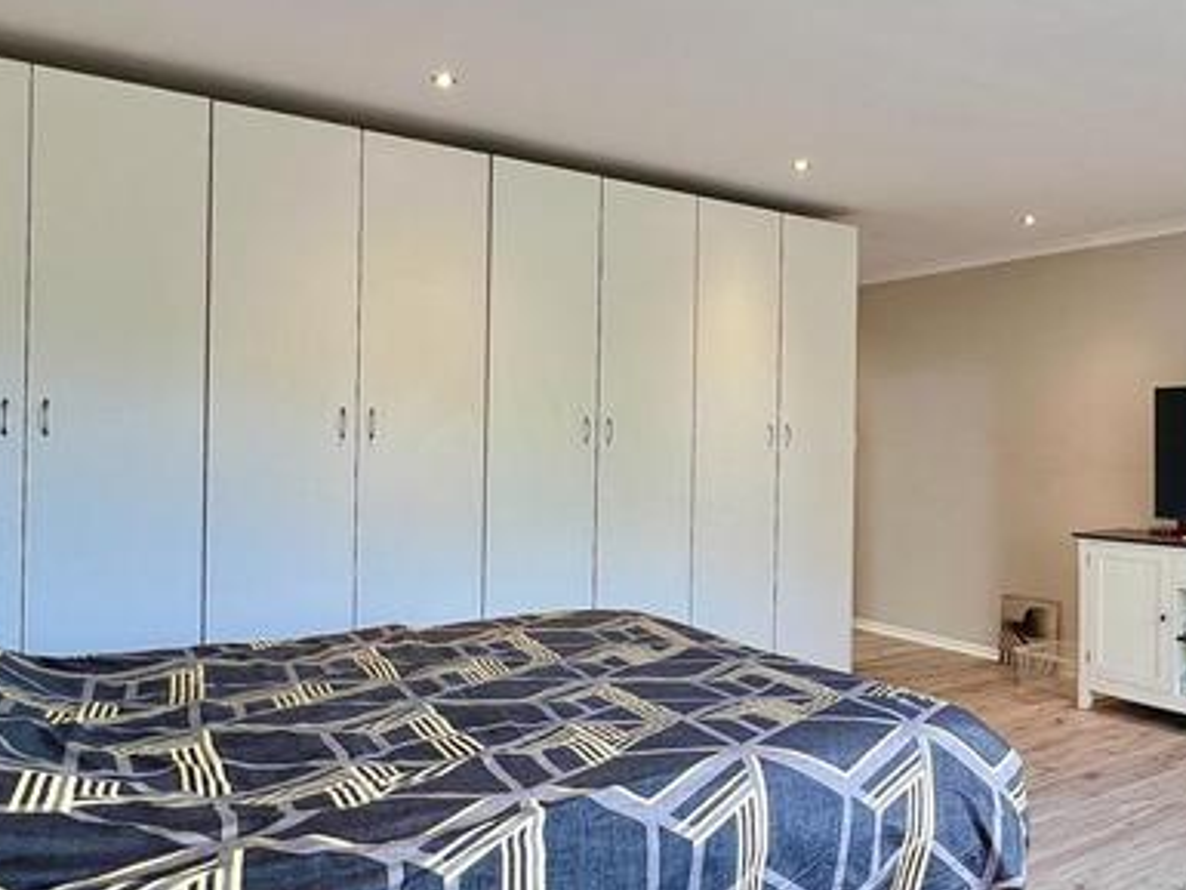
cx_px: 838
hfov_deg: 62.8
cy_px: 440
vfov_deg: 51.4
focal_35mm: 27
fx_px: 925
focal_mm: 1.57
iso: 160
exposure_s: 1/100
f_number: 1.8
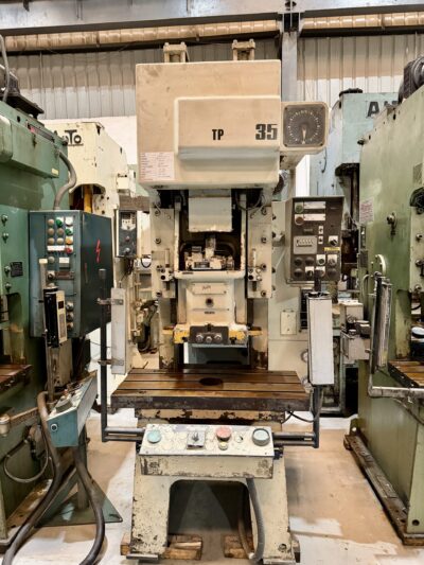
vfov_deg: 71.6
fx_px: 392
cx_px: 212
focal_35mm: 24
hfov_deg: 56.8
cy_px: 282
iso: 640
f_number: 1.78
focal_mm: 6.76
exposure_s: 1/33
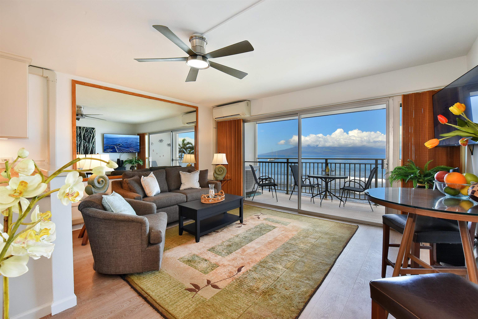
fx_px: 199
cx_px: 239
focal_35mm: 15
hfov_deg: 100.4
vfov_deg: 77.4
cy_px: 160
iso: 5000
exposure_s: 1/60
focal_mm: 15
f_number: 16
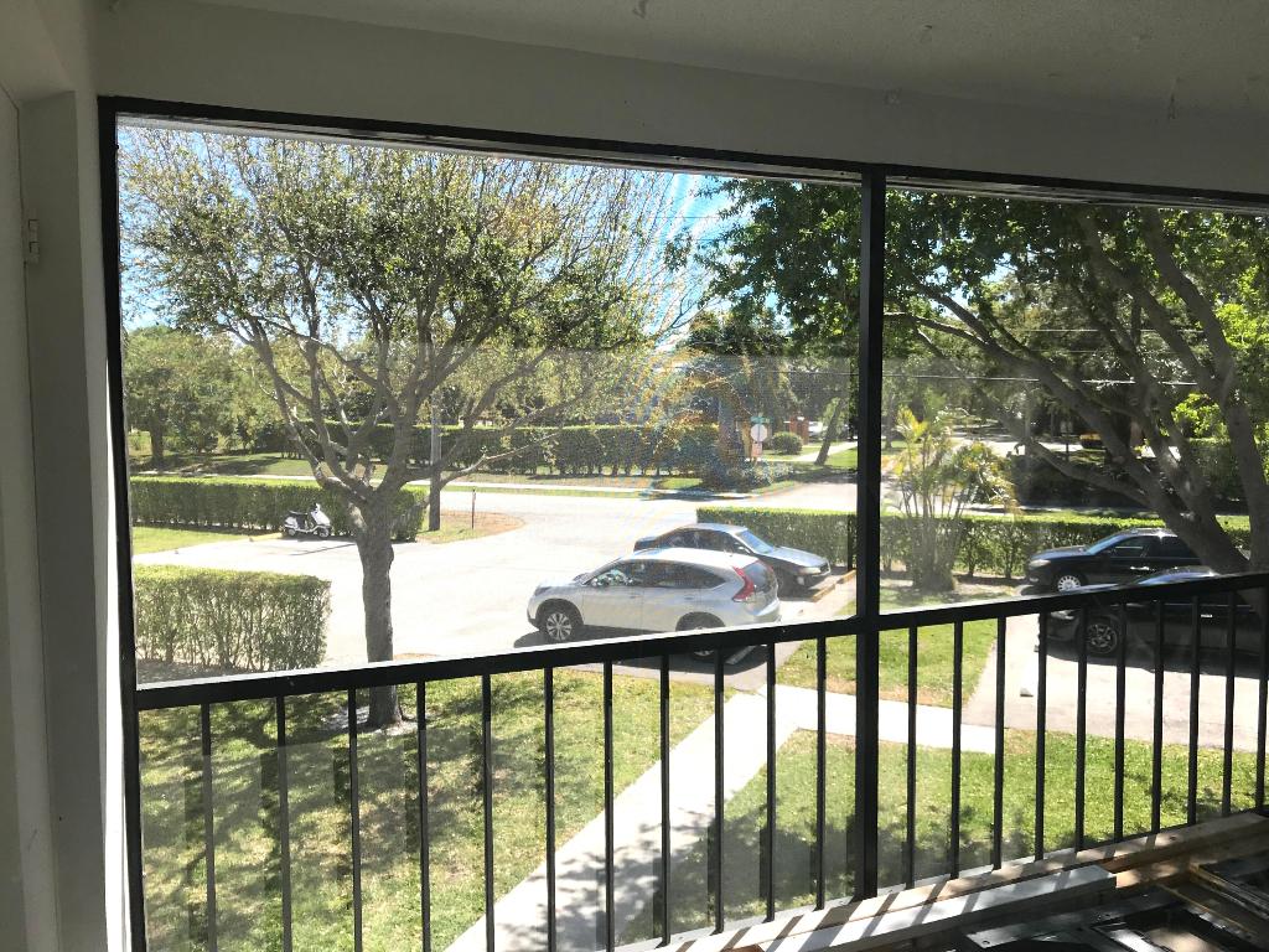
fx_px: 1026
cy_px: 476
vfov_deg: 49.7
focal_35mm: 28
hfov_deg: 63.4
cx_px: 634
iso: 20
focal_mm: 3.99
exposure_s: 1/921
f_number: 1.8
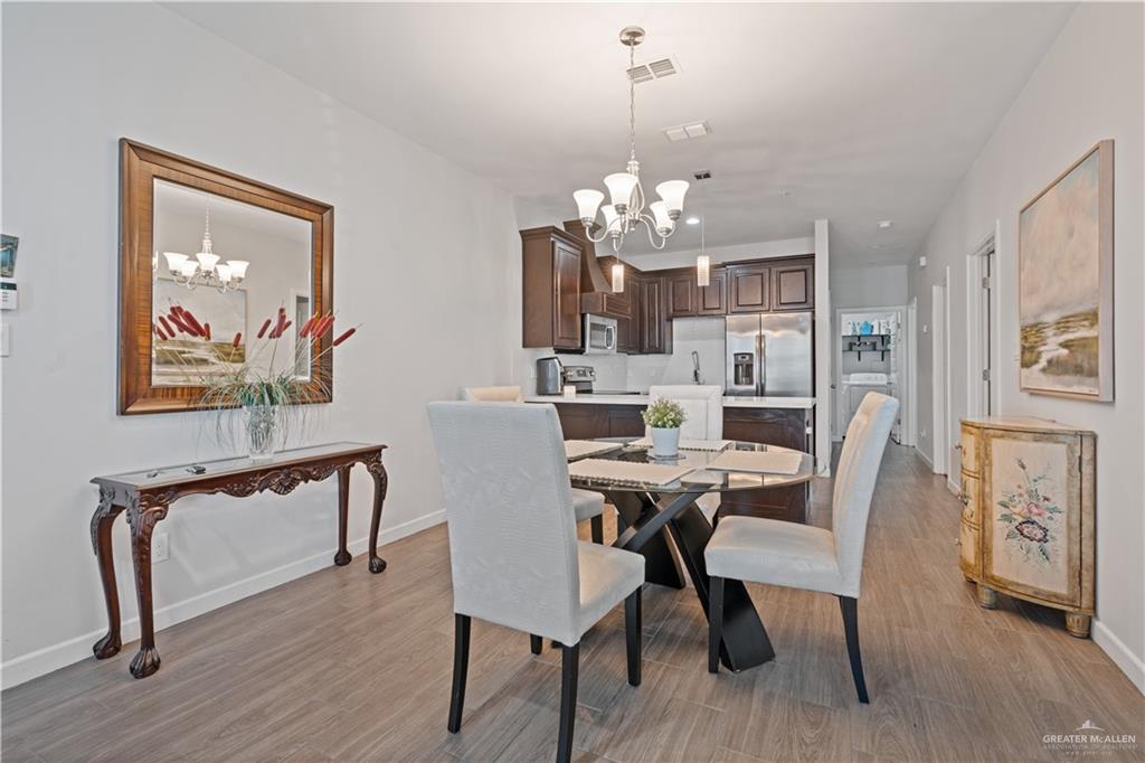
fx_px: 509
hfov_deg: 96.8
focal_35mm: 16
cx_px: 572
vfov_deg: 73.7
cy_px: 382
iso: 160
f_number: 8
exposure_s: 2
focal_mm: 16
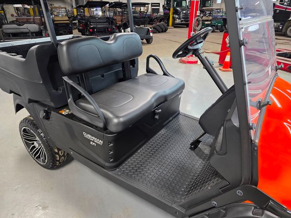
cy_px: 109
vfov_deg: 58.9
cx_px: 146
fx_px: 193
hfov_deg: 73.9
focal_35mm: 23
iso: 200
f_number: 1.7
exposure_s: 1/120
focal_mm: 6.3
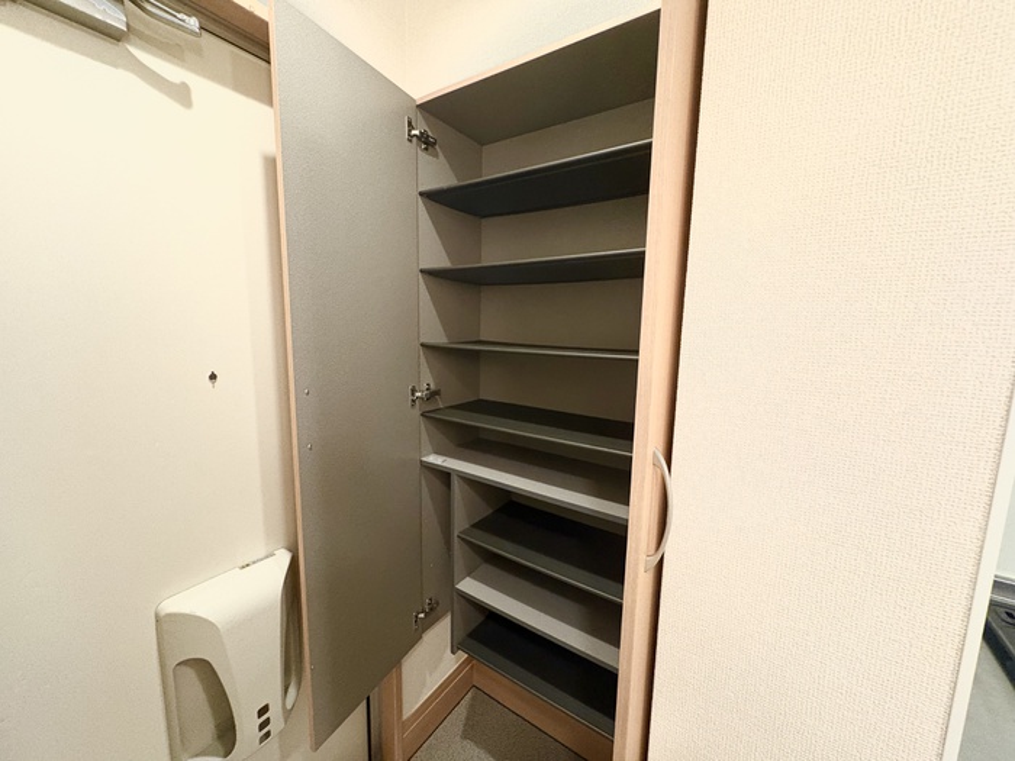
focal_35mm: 14
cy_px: 380
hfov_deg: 102.1
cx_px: 508
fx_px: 411
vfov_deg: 85.7
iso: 800
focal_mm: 2.22
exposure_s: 1/50
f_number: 2.2
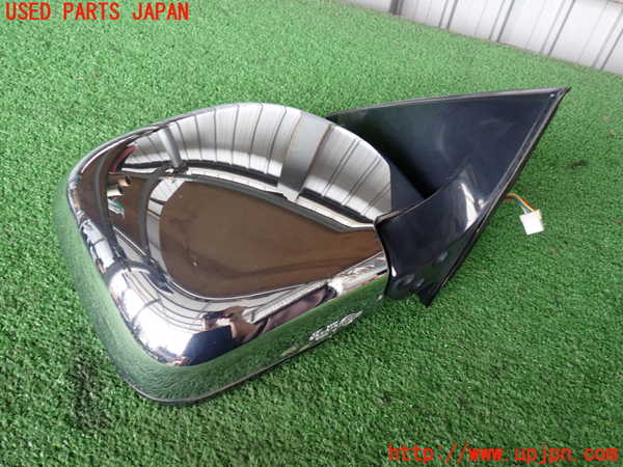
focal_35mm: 30
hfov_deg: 60.0
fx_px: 540
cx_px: 312
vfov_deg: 46.8
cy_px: 234
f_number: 2.3
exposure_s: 1/50
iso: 200
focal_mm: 5.4
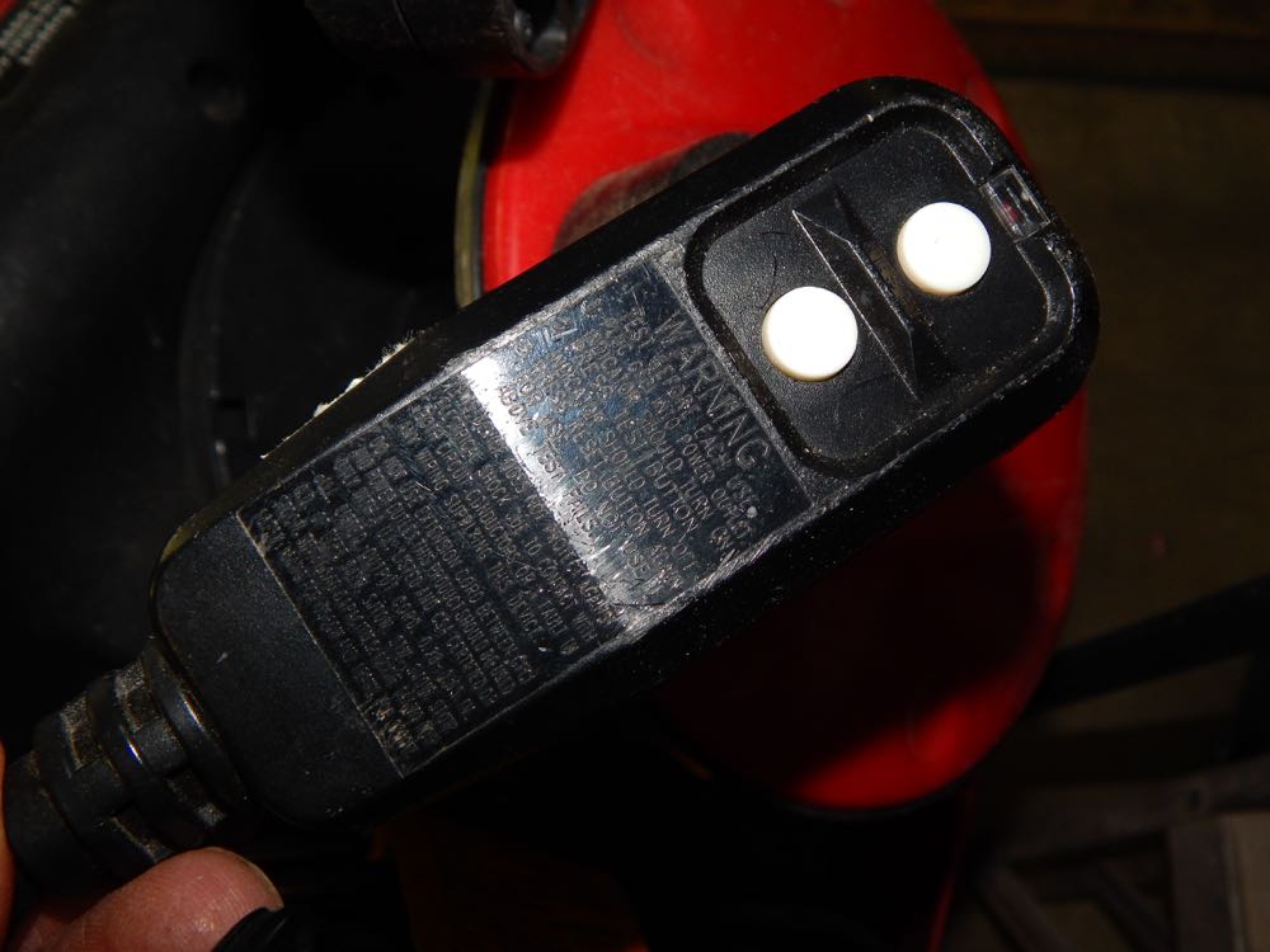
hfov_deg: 52.6
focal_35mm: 35
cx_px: 635
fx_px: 1284
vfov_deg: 40.7
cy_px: 476
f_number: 6.7
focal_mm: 6.1
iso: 200
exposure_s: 1/30
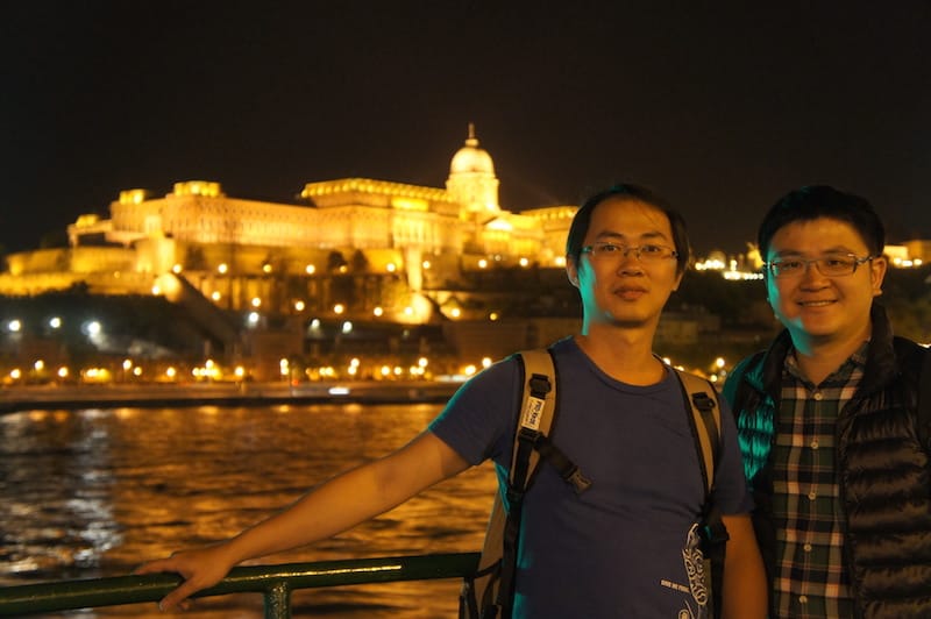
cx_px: 466
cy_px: 310
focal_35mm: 57
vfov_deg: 23.7
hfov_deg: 35.1
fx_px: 1473
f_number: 4.5
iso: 1600
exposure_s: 1/3
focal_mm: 38
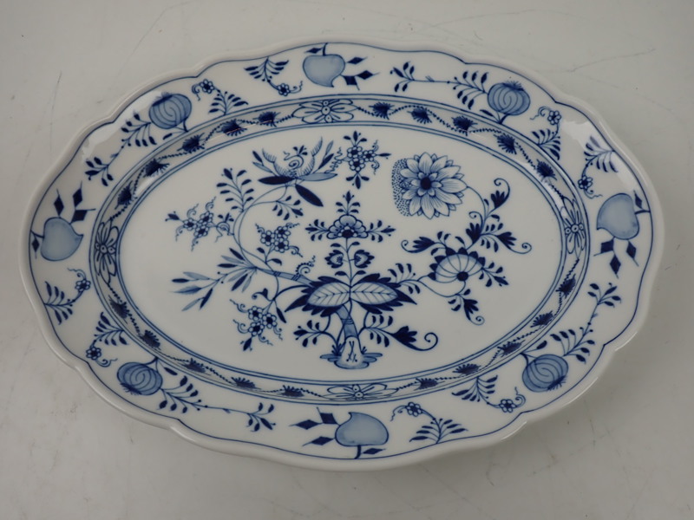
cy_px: 260
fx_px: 601
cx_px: 347
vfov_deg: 46.8
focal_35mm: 30
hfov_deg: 60.0
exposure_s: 1/125
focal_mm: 5.4
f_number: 2.3
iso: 100
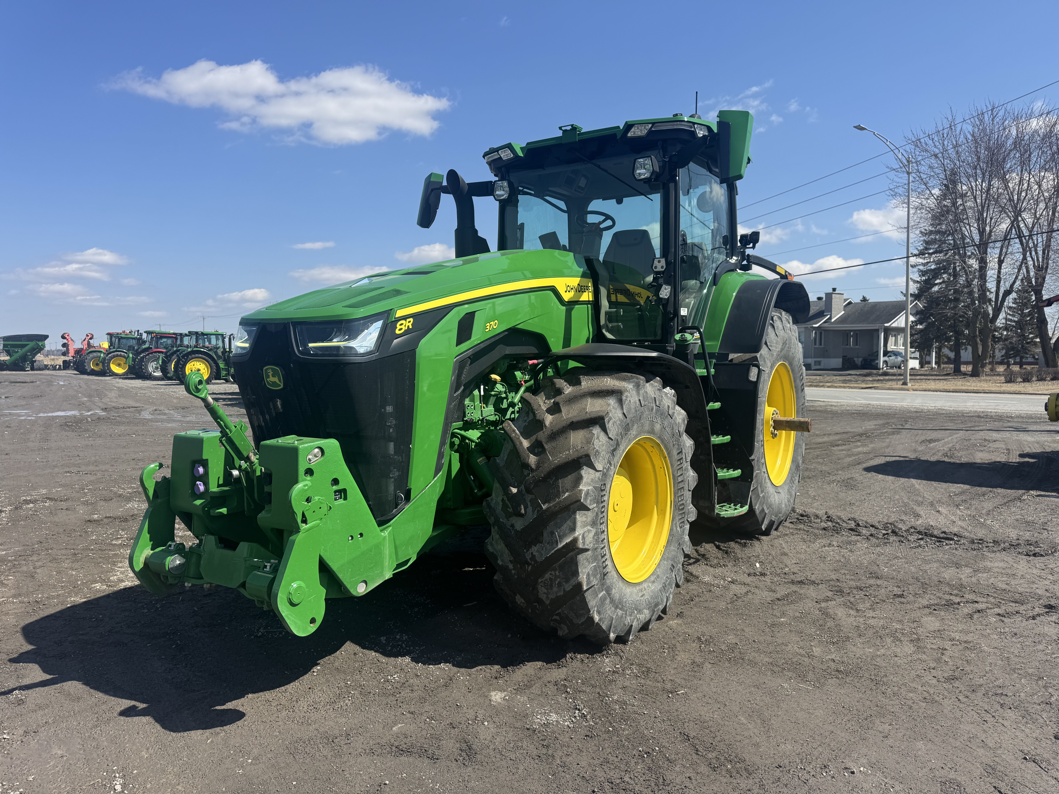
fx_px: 734
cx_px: 530
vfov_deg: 56.8
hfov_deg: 71.6
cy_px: 397
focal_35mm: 24
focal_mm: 6.76
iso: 80
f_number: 1.78
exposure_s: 1/4310
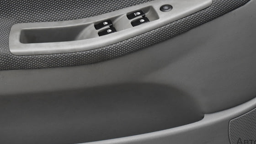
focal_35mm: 101
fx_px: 686
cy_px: 14
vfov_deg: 11.9
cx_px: 103
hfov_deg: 21.1
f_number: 4.8
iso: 2500
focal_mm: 40
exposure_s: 1/60
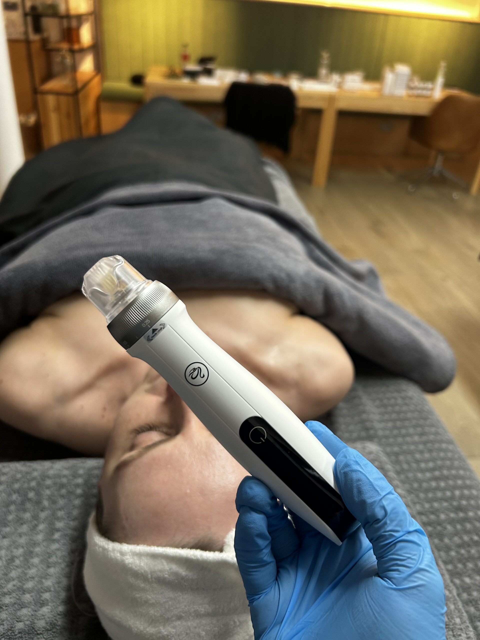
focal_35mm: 26
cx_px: 240
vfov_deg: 67.3
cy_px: 320
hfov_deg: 53.1
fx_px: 481
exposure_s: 1/100
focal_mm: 5.7
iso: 100
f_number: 1.5
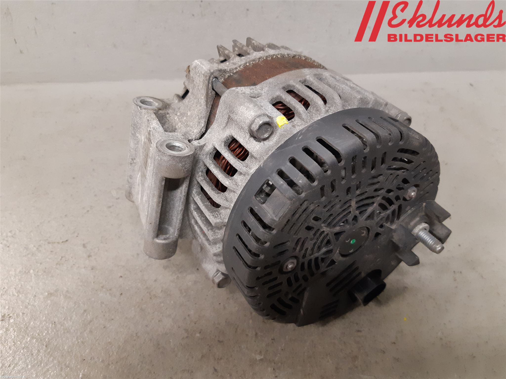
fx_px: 380
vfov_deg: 53.1
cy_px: 190
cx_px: 253
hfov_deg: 67.3
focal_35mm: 26
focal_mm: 3.93
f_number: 1.7
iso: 250
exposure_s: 1/50
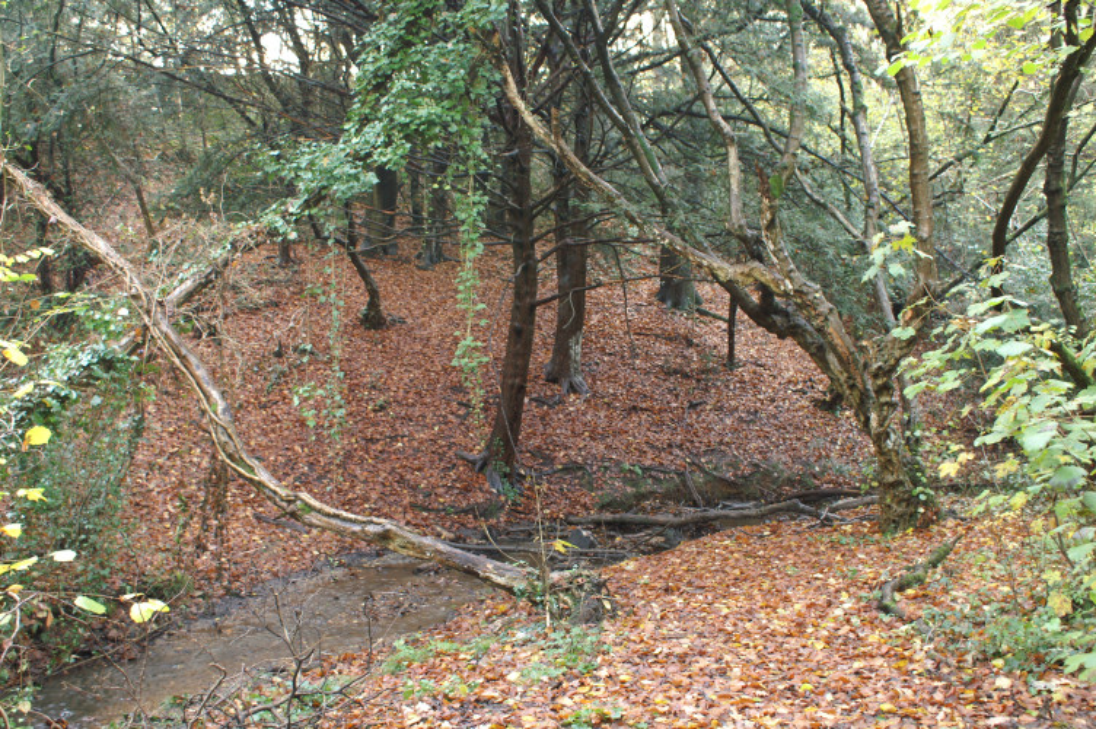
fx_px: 1095
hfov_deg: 53.2
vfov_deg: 36.8
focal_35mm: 36
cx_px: 548
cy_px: 364
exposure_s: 1/6
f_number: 4.5
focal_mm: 24
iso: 400
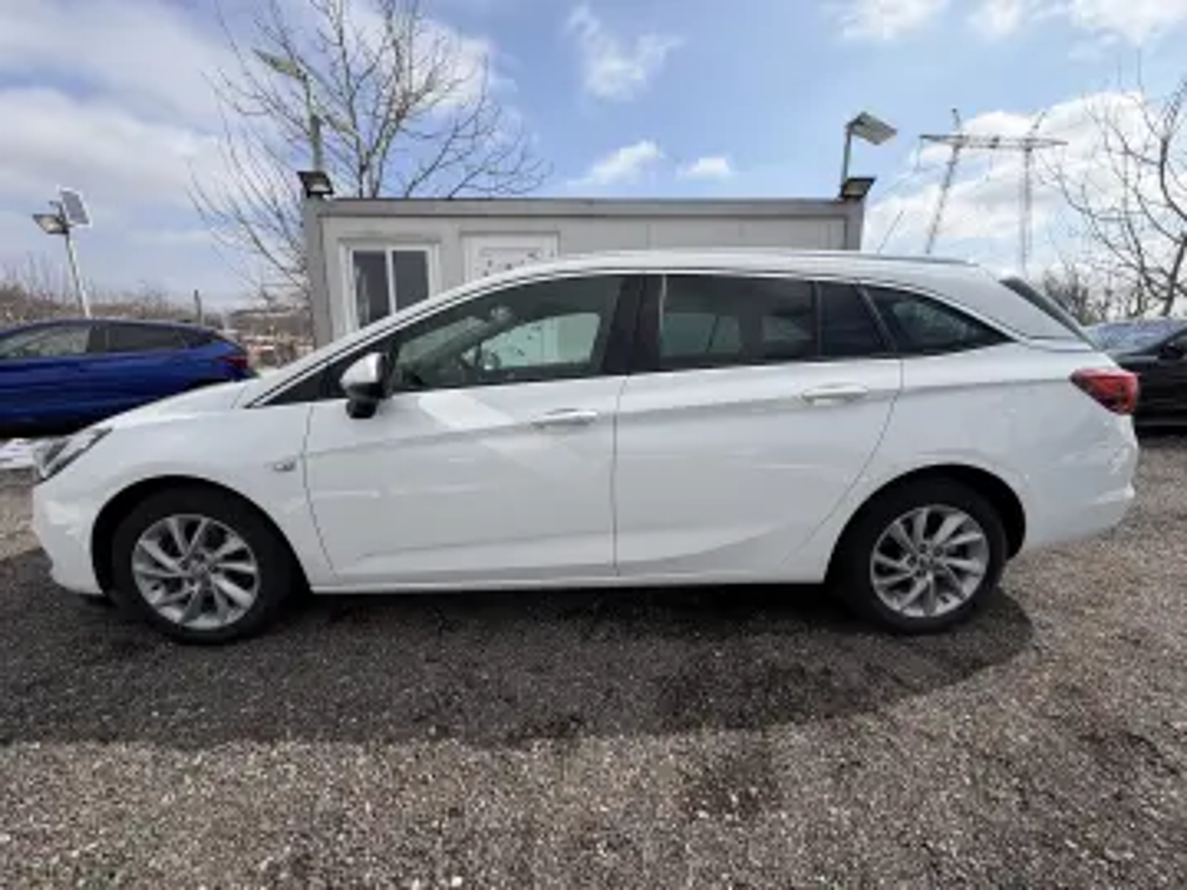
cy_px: 445
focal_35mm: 14
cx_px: 594
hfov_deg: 102.1
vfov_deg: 85.7
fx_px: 480
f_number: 2.2
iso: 20
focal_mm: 2.22
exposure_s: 1/1068
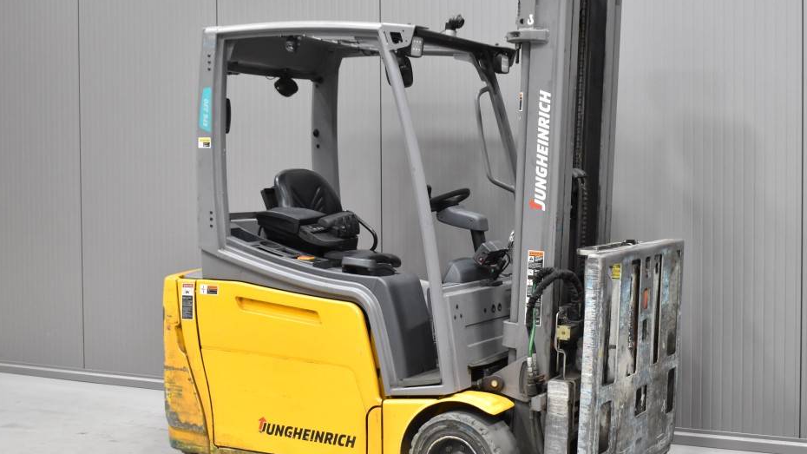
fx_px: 1084
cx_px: 460
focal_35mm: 51
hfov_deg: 40.7
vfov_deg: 23.6
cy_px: 232
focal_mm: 25
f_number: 4.5
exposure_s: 1/40
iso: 1600
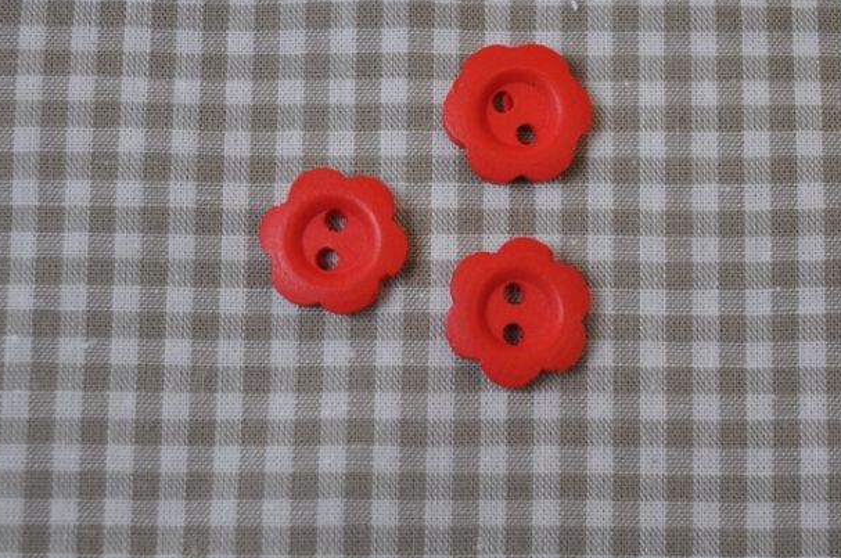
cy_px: 206
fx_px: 1936
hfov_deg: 24.5
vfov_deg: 16.4
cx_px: 471
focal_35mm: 83
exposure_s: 1/100
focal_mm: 42
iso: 400
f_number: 5
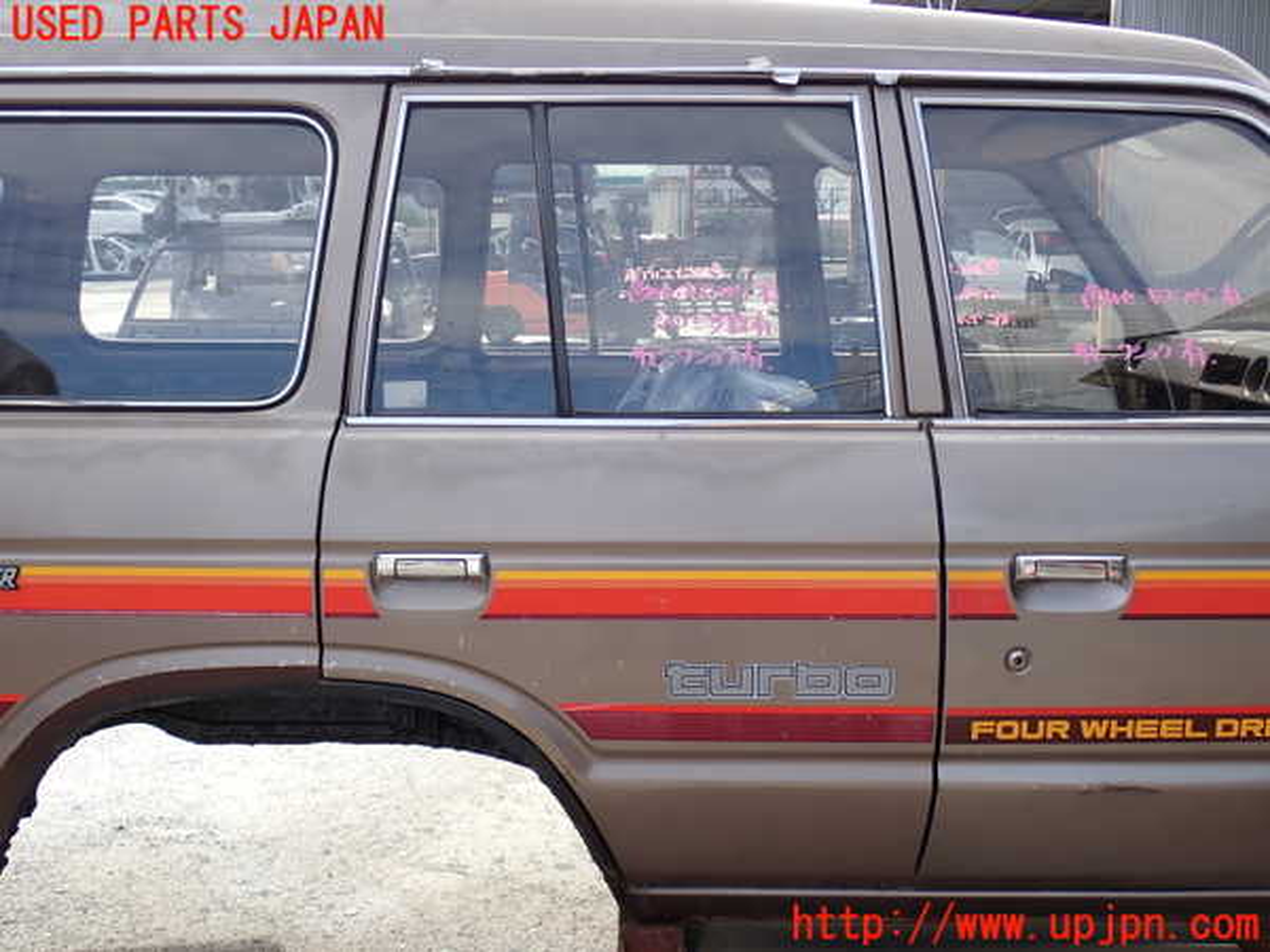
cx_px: 635
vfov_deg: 35.1
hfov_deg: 45.8
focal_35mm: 41
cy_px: 476
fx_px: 1504
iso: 100
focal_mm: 7.31
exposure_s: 1/250
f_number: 4
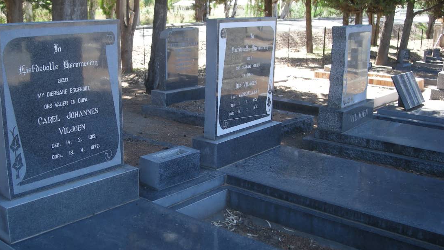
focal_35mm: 42
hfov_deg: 48.3
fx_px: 495
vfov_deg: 28.4
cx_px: 201
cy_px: 122
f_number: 2.8
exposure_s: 1/87.5
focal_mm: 5.7
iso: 50
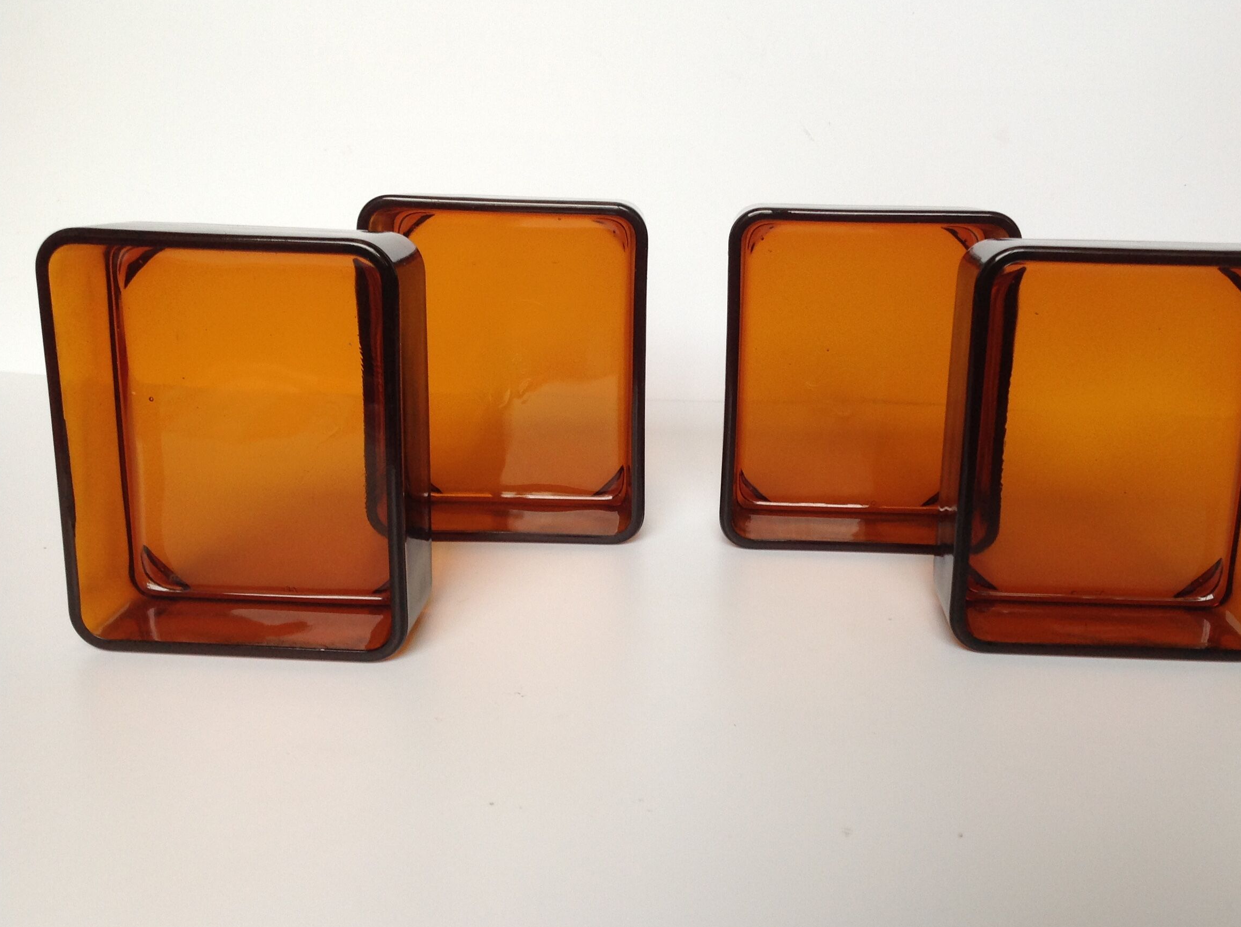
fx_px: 1396
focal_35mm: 39
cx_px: 685
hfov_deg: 47.9
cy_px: 469
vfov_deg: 36.7
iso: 50
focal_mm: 4.28
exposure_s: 1/40
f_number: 2.4
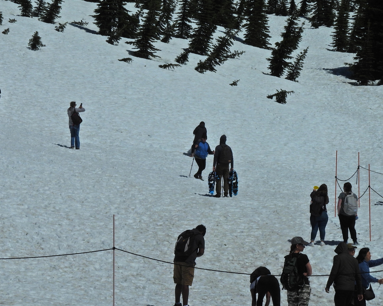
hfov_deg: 8.0
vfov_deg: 6.4
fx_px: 2732
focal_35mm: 241
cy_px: 153
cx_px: 194
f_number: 8
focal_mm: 33
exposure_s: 1/1600
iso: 100
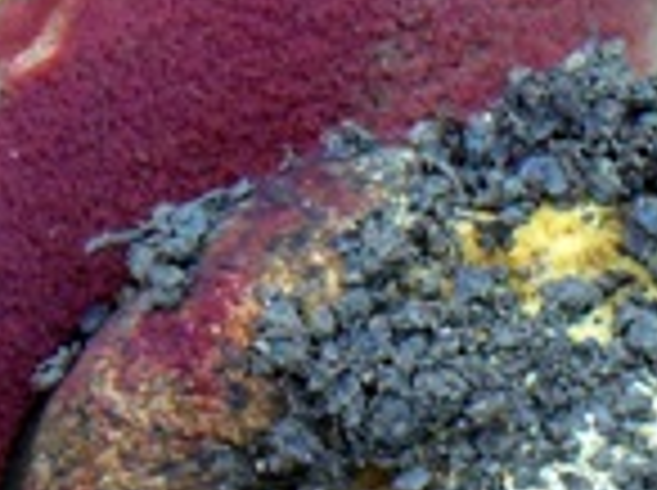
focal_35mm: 433
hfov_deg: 4.6
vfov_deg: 3.4
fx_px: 8205
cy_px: 472
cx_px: 441
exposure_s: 1/2
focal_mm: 16.2
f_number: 6.3
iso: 100
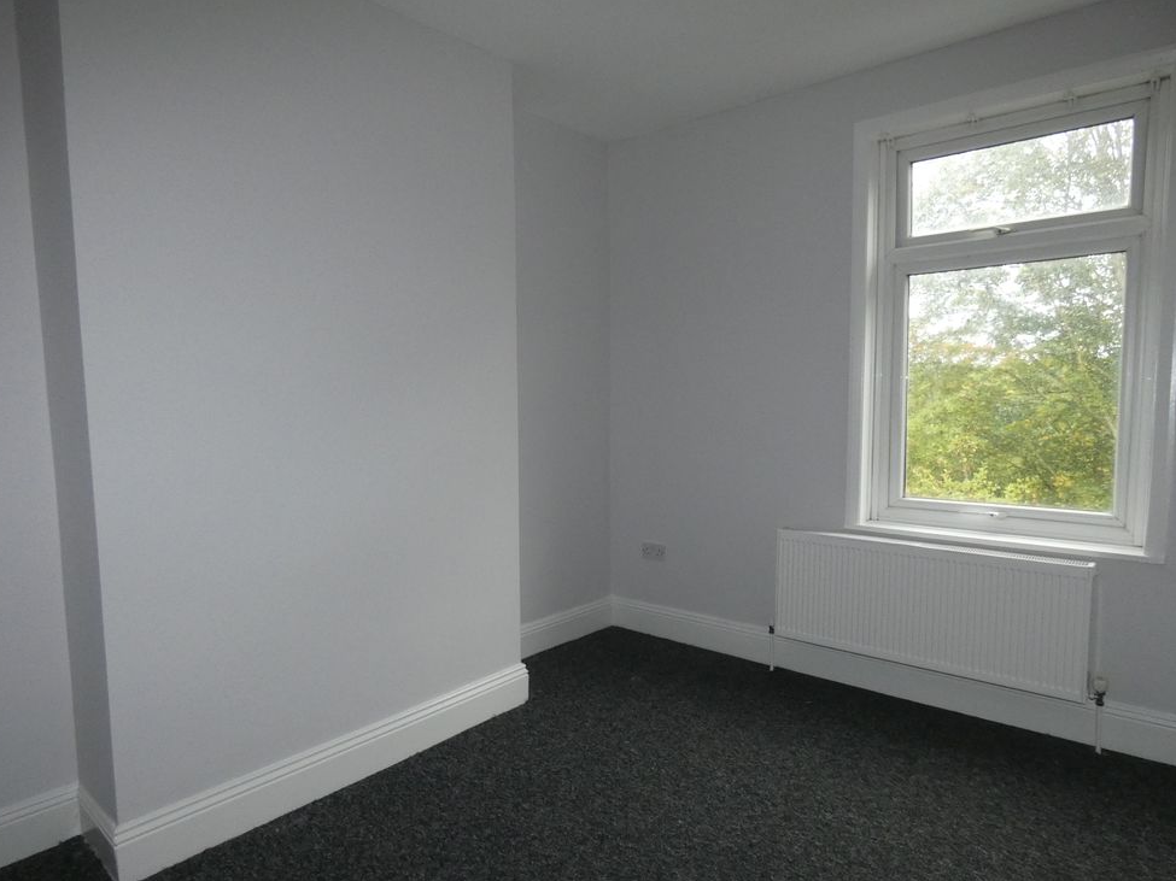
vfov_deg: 63.4
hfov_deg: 79.0
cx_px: 562
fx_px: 713
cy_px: 459
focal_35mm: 21
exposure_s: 1/60
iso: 500
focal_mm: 3.6
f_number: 2.8
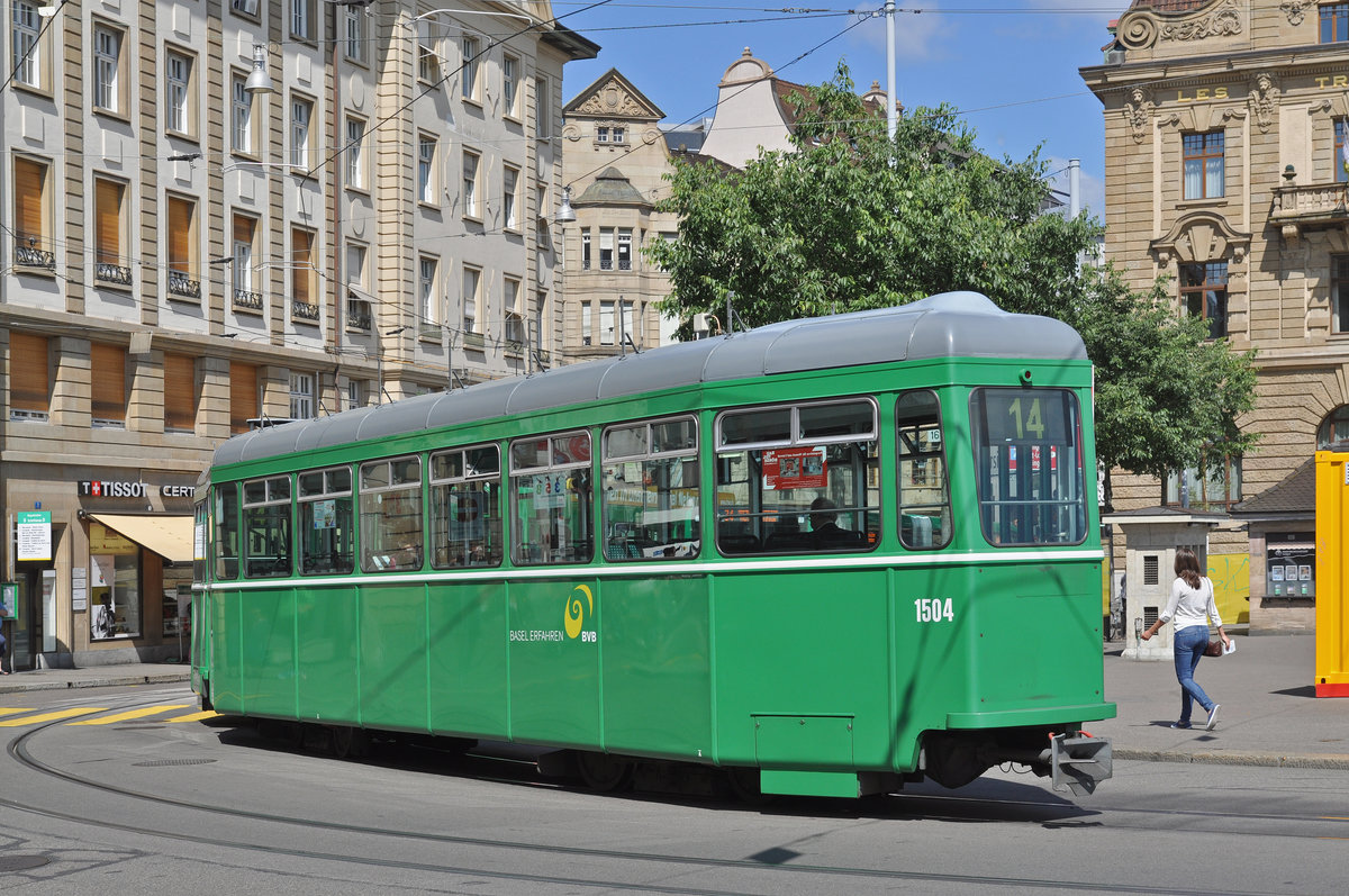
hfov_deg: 33.4
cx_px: 674
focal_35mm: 60
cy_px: 448
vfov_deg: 22.6
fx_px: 2246
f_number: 6.3
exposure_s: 1/1000
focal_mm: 40
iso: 250
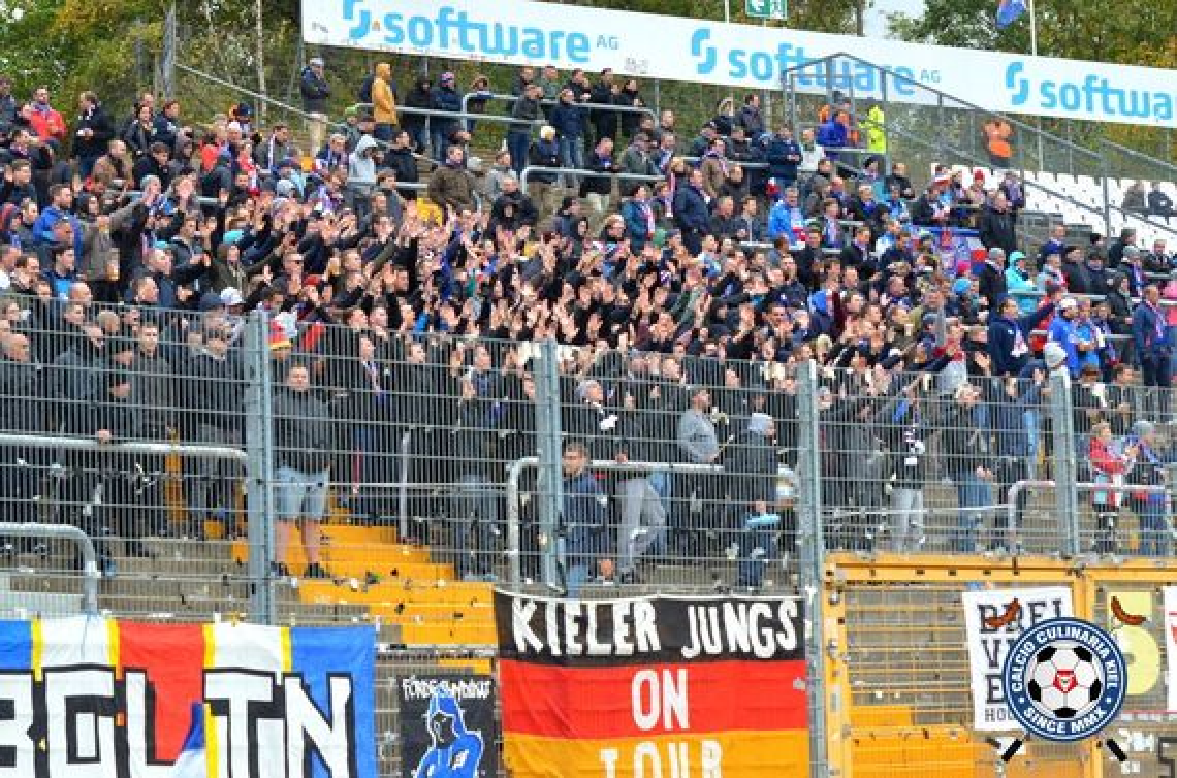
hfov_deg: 19.5
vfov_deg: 13.0
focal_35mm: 105
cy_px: 389
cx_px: 588
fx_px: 3424
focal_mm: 70
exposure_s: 1/1250
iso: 1250
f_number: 5
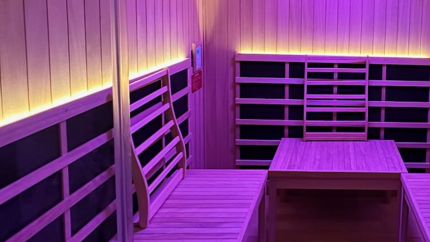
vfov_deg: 35.2
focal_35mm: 32
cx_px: 344
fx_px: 365
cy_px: 39
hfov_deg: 56.6
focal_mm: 2.22
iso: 400
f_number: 2.2
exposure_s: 1/60
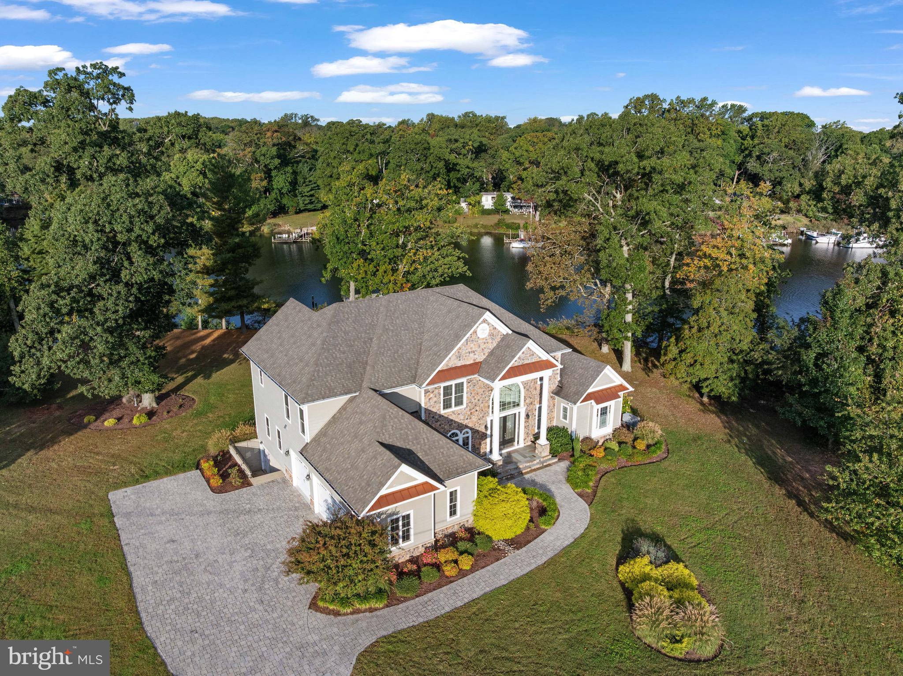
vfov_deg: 56.8
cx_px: 452
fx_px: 626
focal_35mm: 24
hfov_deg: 71.6
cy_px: 338
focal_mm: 12.29
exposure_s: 1/160
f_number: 4.5
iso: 110
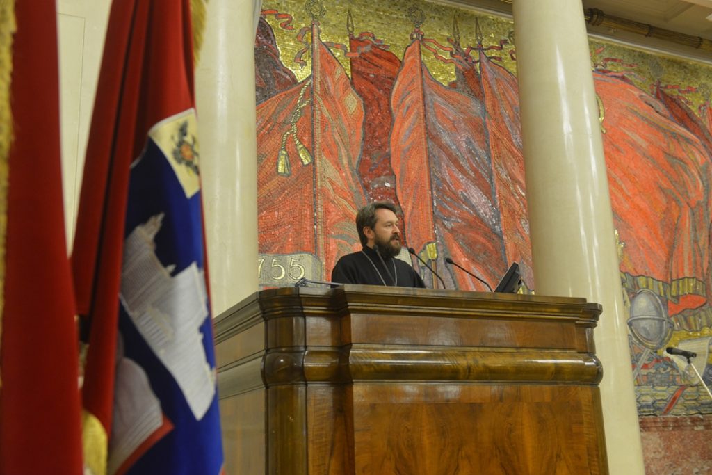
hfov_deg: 48.5
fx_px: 791
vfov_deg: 33.4
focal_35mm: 40
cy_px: 238
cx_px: 356
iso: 1600
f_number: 5
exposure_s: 1/30
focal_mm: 40
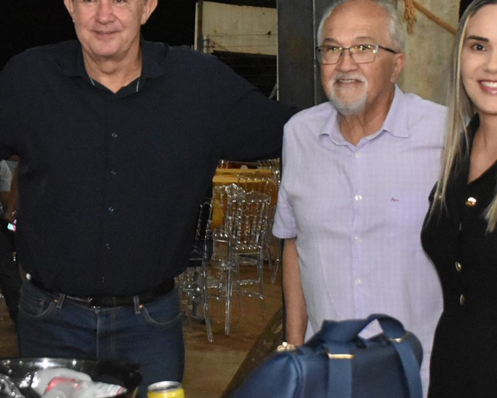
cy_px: 158
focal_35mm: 89
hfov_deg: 21.5
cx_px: 203
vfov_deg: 17.3
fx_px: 1310
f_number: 5
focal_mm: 24
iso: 5000
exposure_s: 1/80
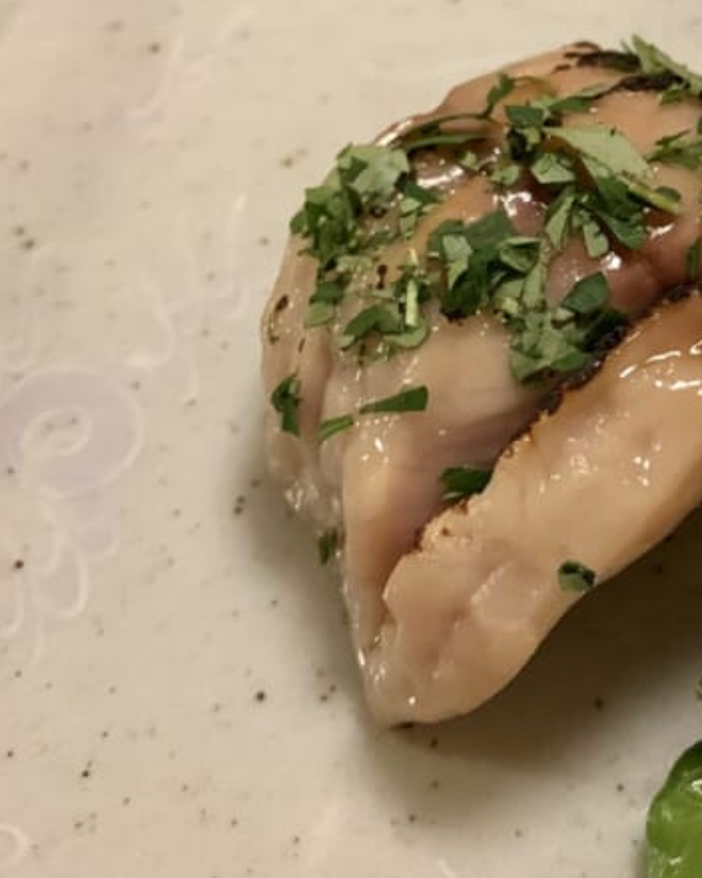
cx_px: 630
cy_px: 186
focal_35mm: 59
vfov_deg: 31.2
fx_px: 1532
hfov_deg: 25.0
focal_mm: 4.25
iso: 640
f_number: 1.8
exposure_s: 1/30
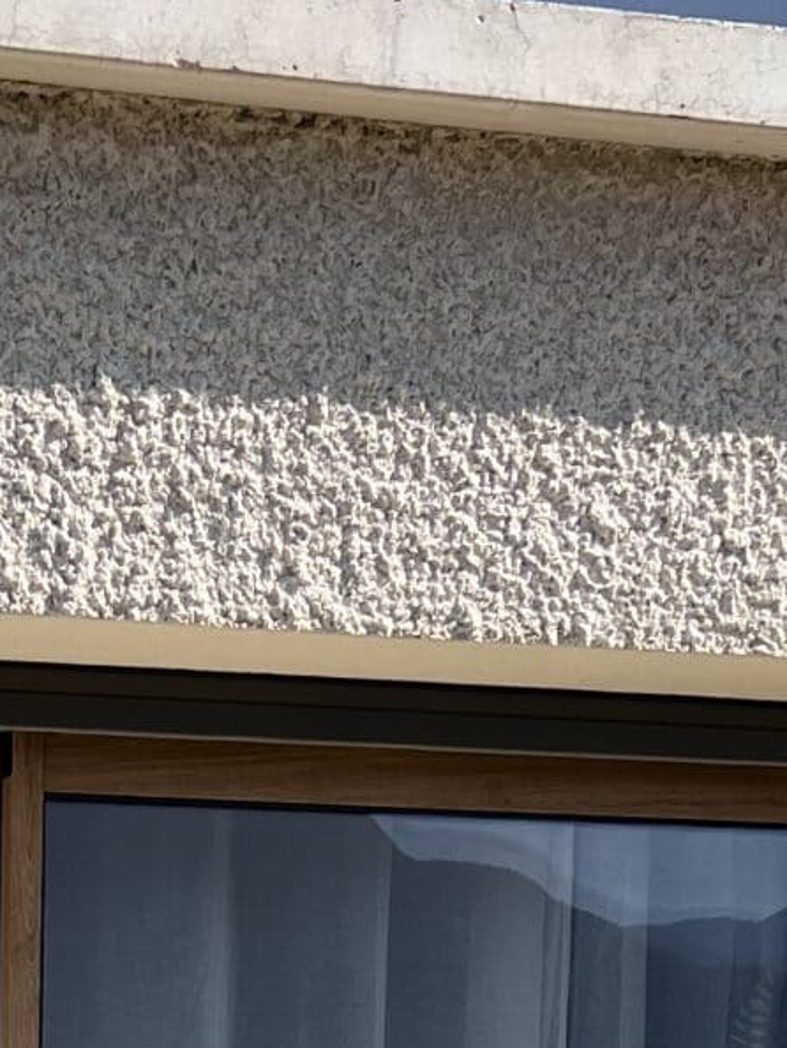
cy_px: 1793
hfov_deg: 12.9
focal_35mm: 112
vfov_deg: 15.5
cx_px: -116
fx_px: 3393
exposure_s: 1/5076
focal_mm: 5.7
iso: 50
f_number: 1.5
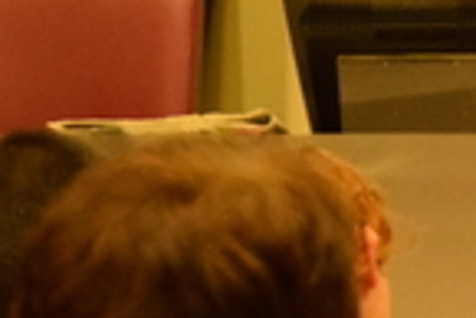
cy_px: 59
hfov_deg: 3.7
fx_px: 7255
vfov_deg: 2.5
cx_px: 814
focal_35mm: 548
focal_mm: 85
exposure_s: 1/125
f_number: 5.6
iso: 4500
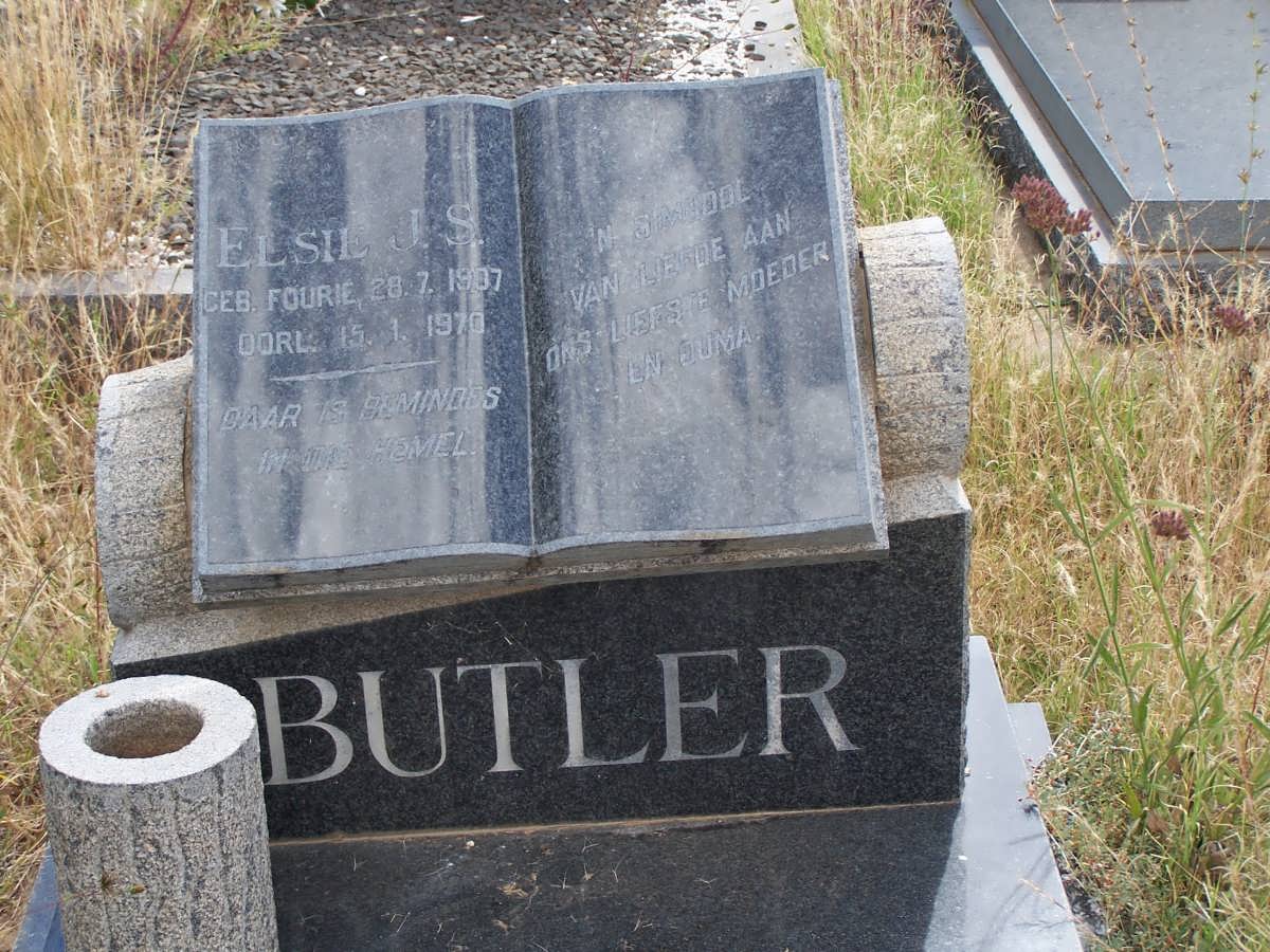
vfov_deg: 21.3
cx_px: 635
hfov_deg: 28.2
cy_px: 476
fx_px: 2531
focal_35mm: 69
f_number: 3.2
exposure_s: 1/250
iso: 80
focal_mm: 11.5
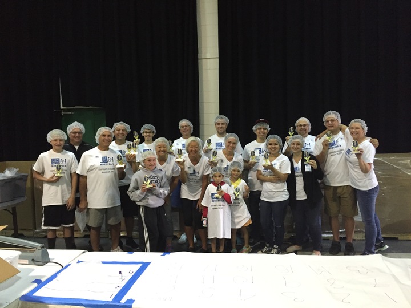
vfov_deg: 48.2
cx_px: 206
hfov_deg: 61.7
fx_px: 344
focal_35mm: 29
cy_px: 154
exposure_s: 1/20
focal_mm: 4.15
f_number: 2.2
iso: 250
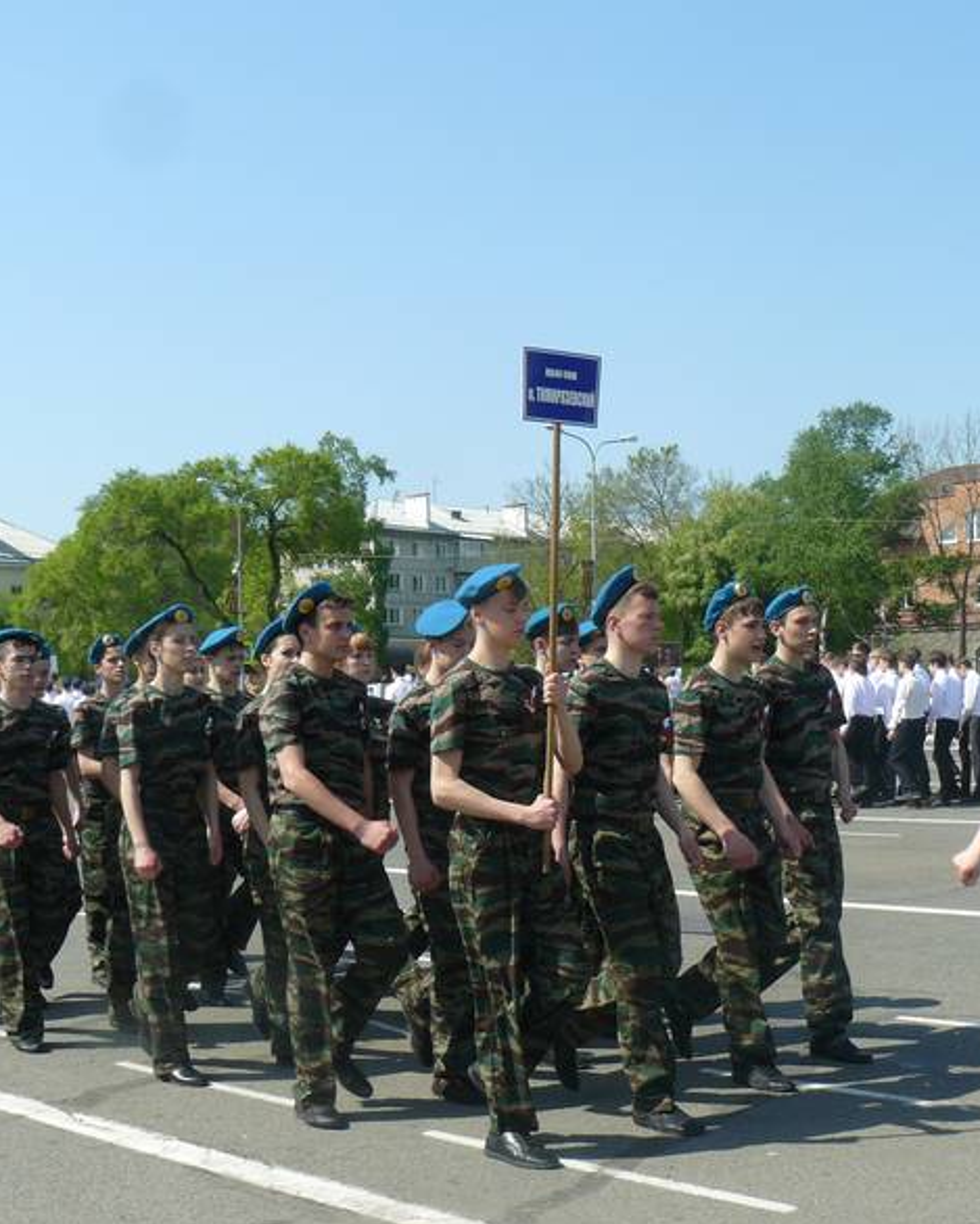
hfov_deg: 31.4
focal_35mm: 48
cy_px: 622
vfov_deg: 38.8
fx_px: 1740
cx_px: 531
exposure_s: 1/320
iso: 100
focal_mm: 6
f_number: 5.6
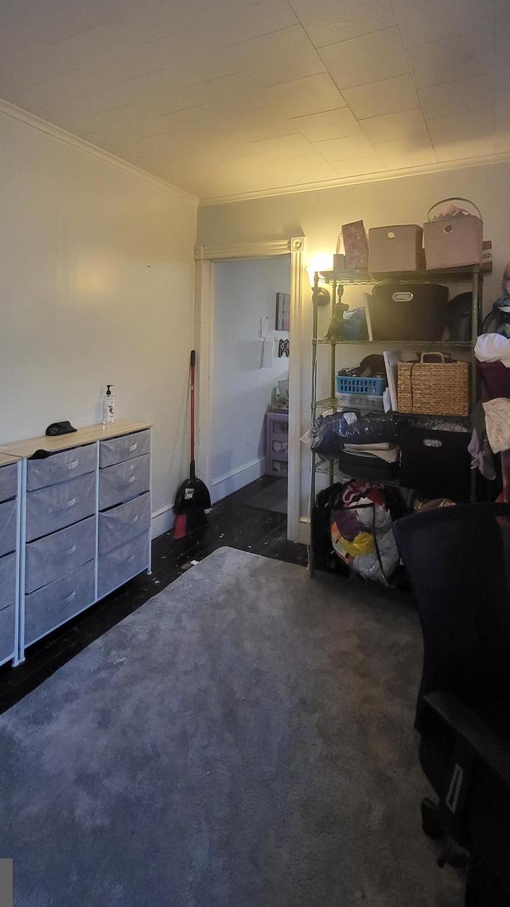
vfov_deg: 90.9
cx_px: 257
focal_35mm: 18
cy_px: 344
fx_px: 433
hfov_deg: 61.0
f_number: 2.2
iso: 320
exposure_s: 1/30
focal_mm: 1.74
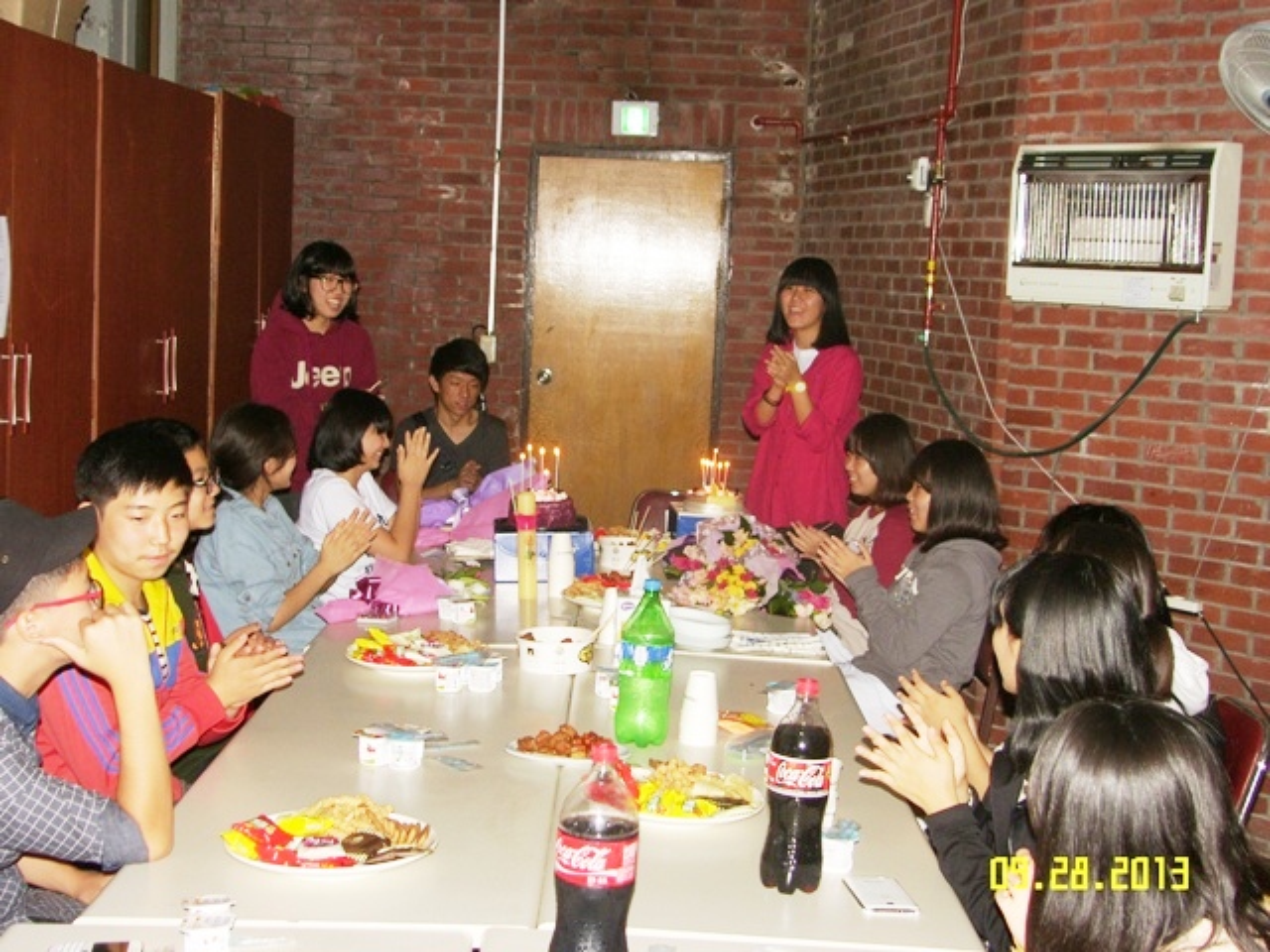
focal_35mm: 50
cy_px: 476
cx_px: 635
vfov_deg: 29.1
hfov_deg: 38.2
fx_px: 1834
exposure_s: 1/50
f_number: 2.5
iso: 100
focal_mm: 12.9
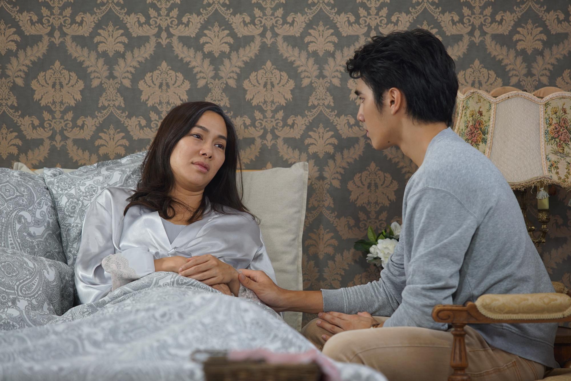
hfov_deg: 10.3
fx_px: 3173
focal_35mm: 200
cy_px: 190
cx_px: 286
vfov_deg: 6.9
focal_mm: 200
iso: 640
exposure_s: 1/100
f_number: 4
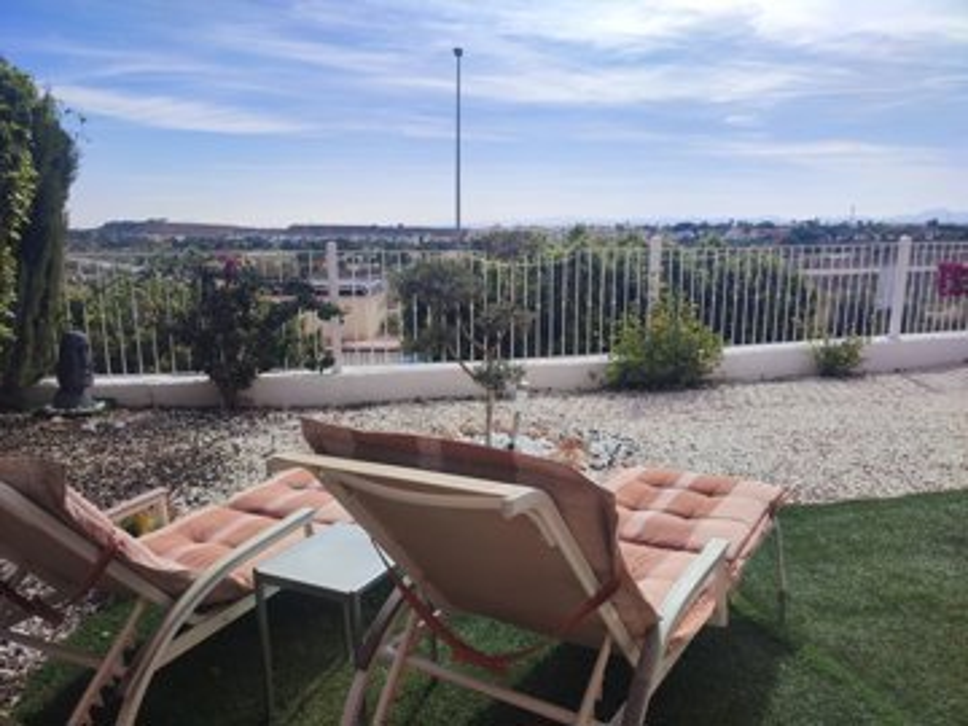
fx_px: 699
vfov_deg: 54.9
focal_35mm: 25
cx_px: 484
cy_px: 363
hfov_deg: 69.4
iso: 50
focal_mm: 6.04
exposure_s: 1/999
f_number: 1.9
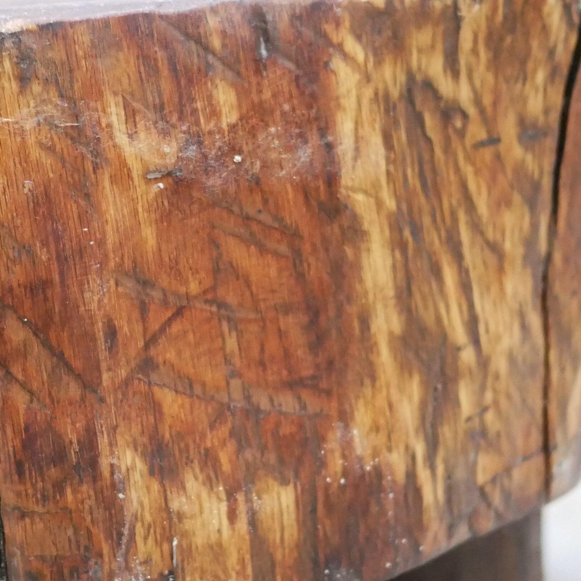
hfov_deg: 17.4
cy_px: 333
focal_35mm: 100
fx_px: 1899
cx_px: 197
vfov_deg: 17.4
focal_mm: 20
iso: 3200
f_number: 1.7
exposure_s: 1/60
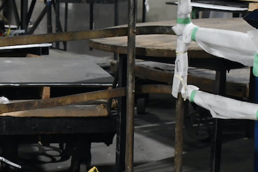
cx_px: 13
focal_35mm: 112
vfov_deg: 12.1
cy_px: 167
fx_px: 803
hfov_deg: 17.9
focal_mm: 24
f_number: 3.8
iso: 2500
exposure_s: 1/125
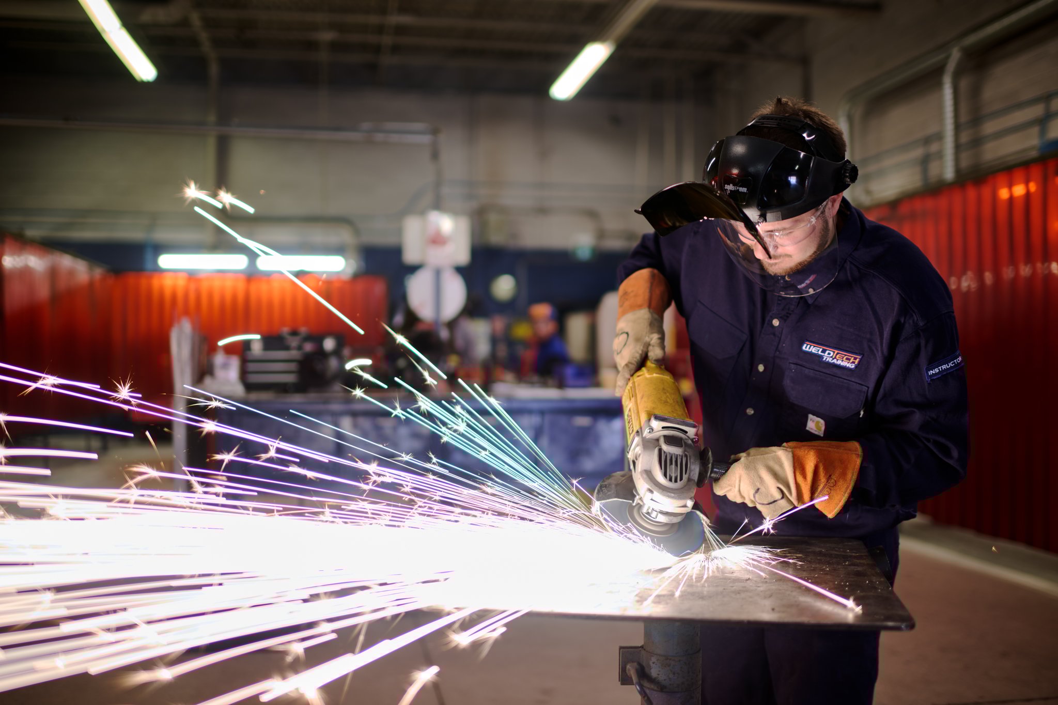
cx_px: 529
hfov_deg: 54.4
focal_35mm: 35
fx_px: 1028
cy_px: 352
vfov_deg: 37.8
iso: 64
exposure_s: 1/15
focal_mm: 35
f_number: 1.4
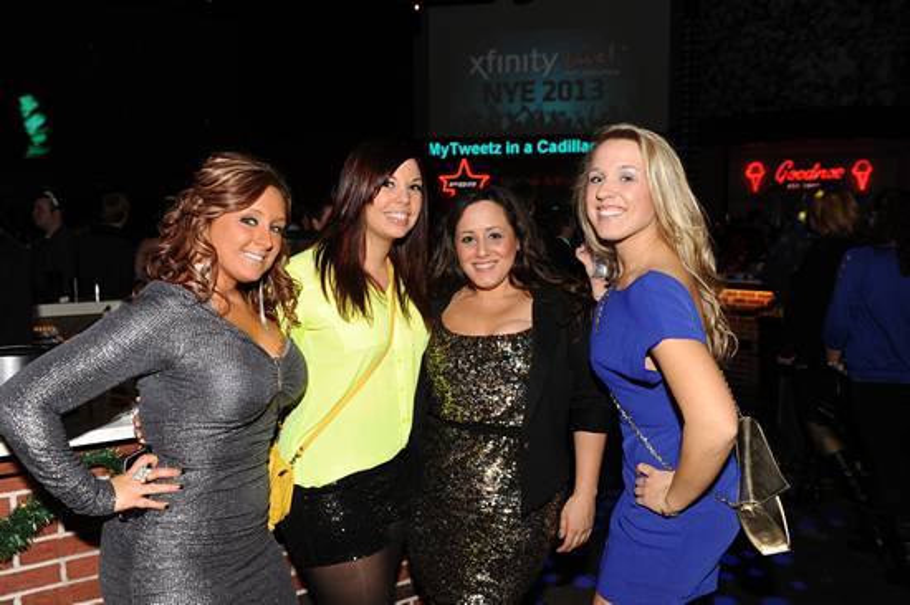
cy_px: 302
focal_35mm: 32
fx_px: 808
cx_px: 455
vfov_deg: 41.1
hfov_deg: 58.7
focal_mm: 32
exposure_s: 1/250
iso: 800
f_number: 4.8
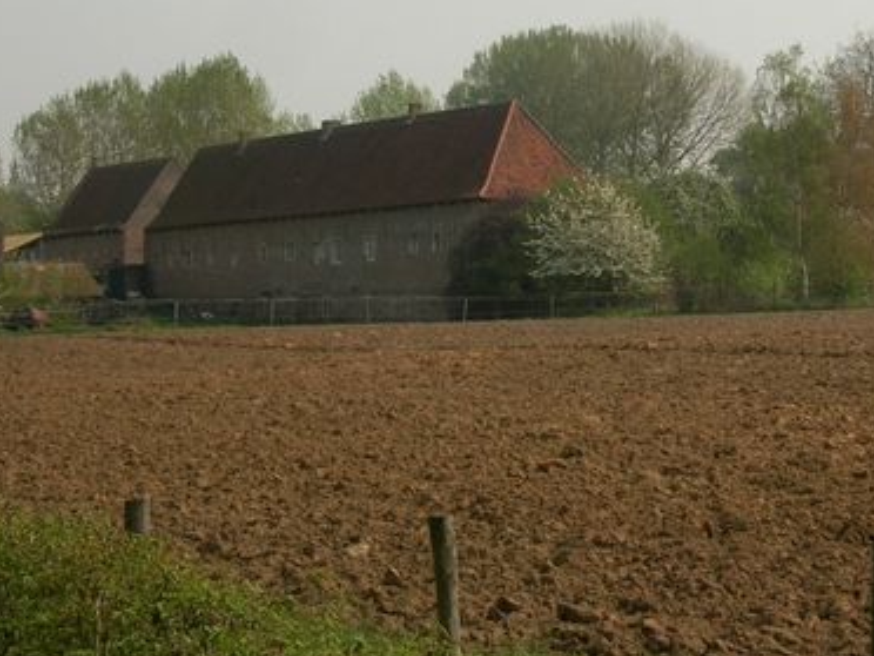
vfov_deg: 12.7
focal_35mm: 116
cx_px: 688
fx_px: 2929
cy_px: 207
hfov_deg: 16.9
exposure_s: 1/288
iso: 50
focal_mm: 14.9
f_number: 6.3
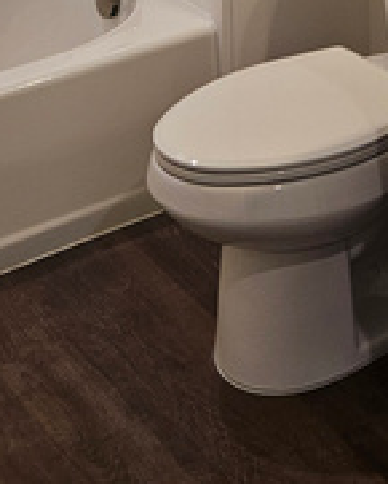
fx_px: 1362
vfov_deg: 16.5
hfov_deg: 16.0
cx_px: 351
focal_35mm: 95
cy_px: -412
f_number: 1.8
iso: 100
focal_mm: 5.4
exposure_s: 1/120
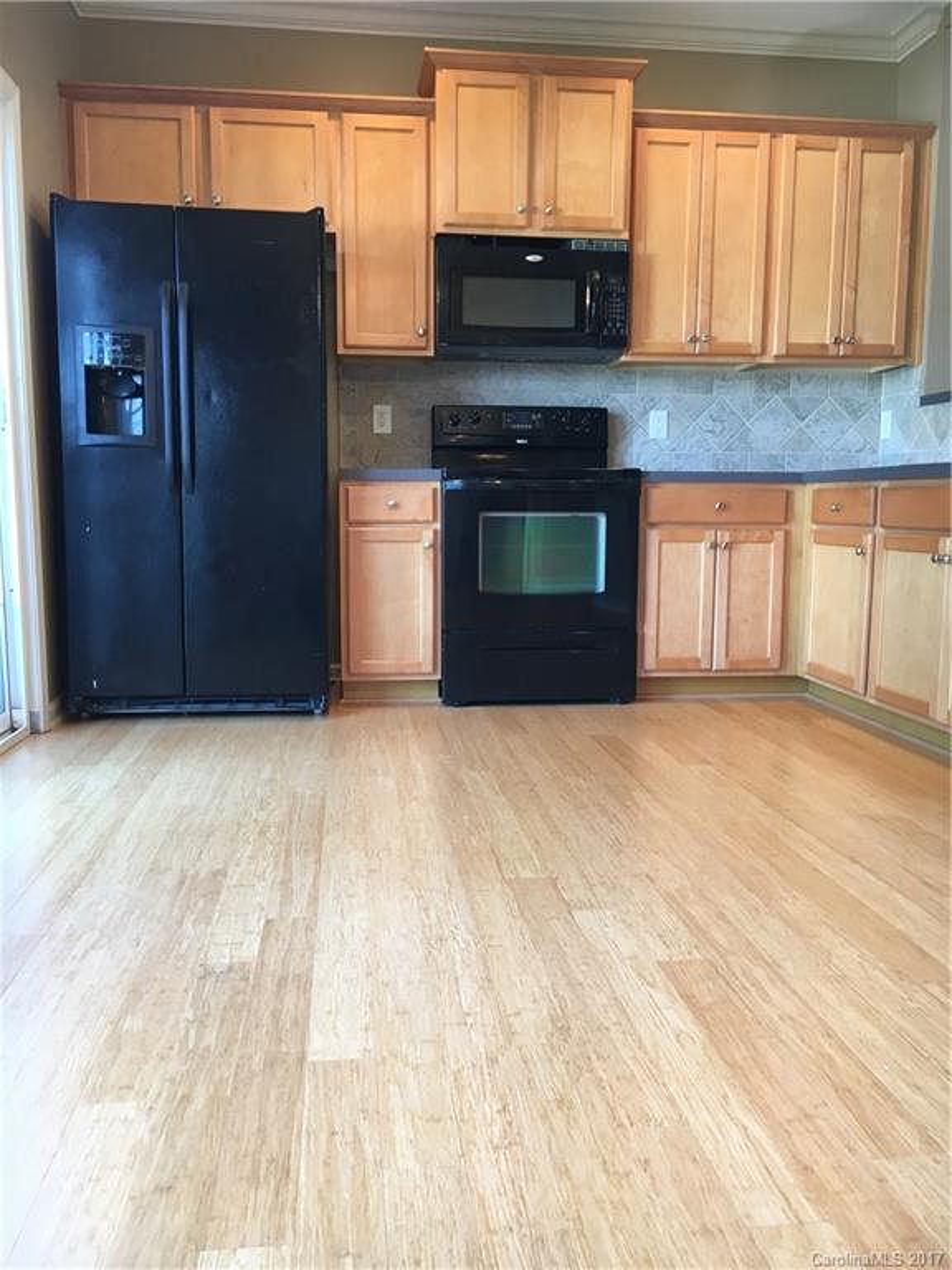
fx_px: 1063
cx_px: 476
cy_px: 635
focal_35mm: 29
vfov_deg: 61.7
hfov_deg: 48.2
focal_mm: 4.15
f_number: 2.2
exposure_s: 1/30
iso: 64
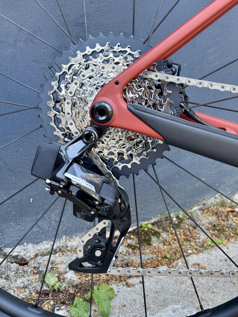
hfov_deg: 28.0
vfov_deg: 36.8
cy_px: 158
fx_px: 477
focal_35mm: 52
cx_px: 119
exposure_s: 1/90
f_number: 1.6
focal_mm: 5.96
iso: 50
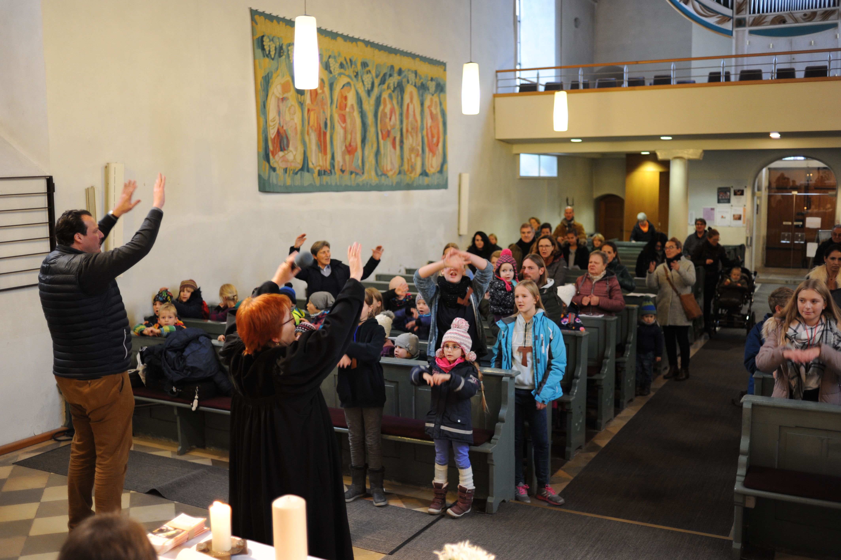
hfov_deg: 54.5
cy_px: 280
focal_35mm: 35
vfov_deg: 37.8
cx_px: 420
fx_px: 817
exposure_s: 1/60
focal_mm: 35
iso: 1400
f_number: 2
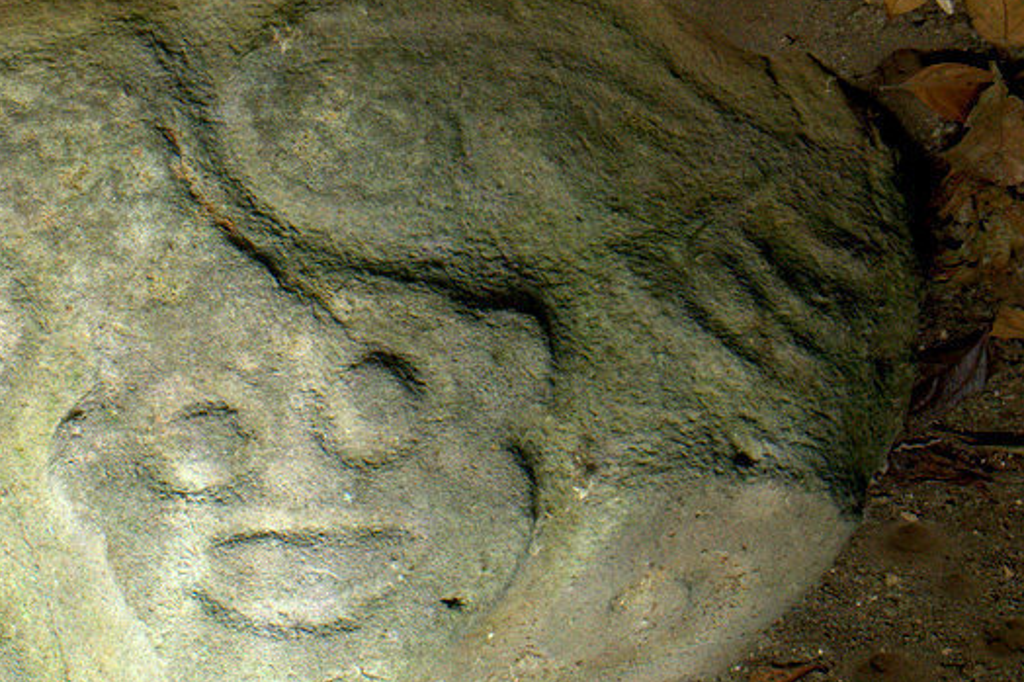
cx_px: 55
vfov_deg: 12.4
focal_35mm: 110
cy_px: 441
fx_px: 3128
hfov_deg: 18.2
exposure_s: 1/200
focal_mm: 32
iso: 1250
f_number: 8
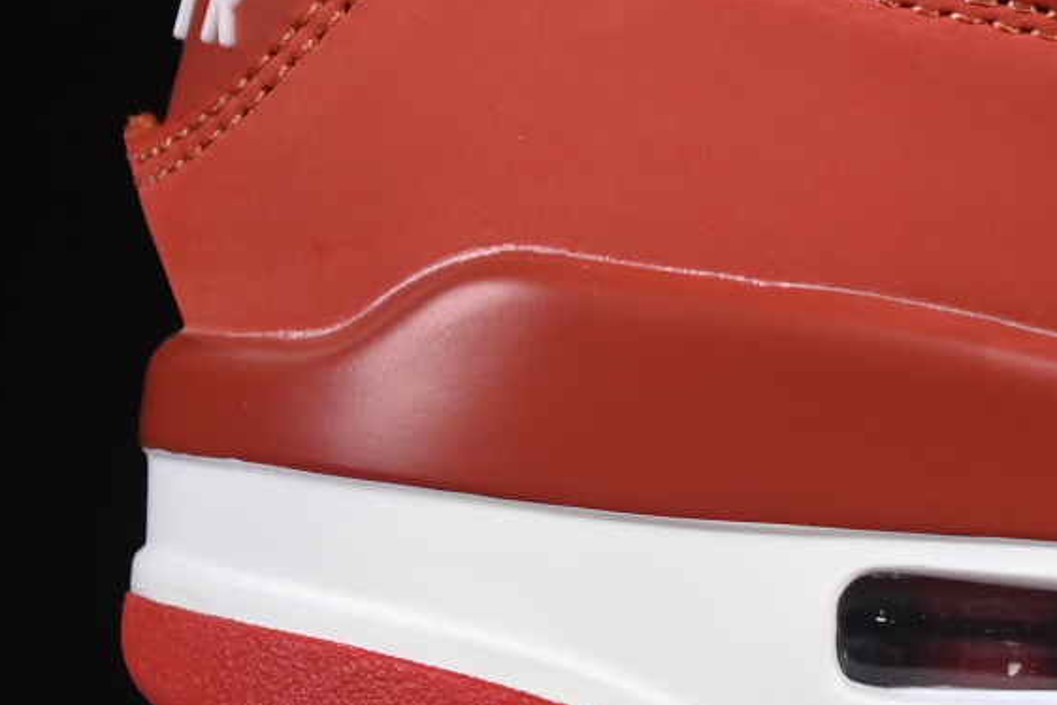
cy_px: -217
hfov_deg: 5.5
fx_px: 10921
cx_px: 1905
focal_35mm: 372
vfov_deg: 3.7
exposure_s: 1/60
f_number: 7.1
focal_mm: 50
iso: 160
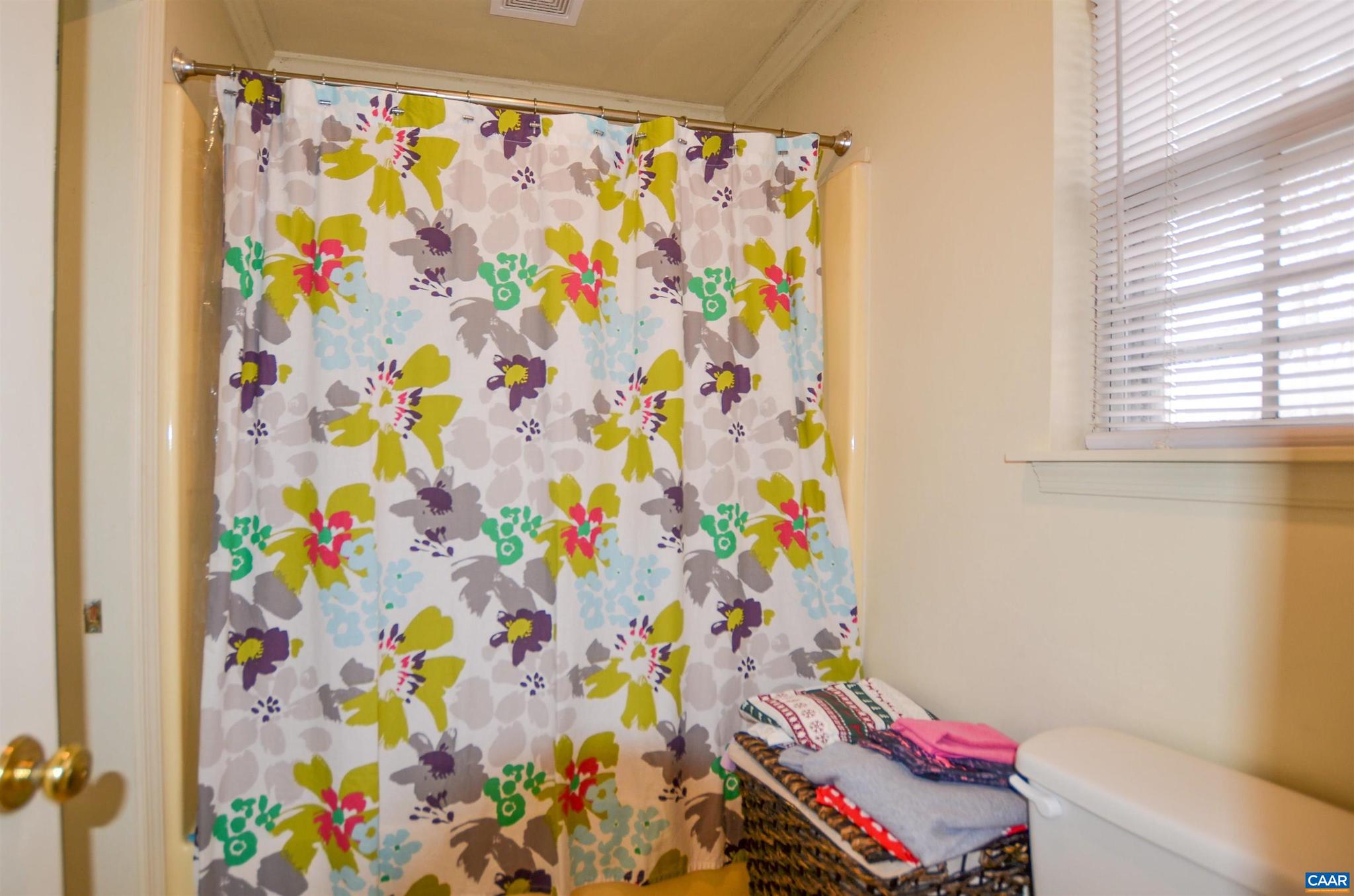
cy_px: 448
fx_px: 563
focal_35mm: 15
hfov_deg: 100.5
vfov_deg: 77.1
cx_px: 677
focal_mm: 10
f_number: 3.5
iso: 100
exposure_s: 1/60
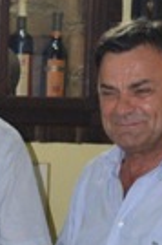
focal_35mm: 215
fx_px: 1455
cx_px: 74
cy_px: 254
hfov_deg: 6.4
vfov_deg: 9.5
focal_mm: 30
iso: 3200
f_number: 4.5
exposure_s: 1/60
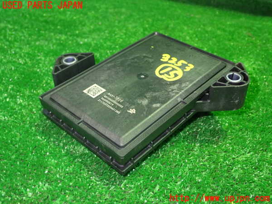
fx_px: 322
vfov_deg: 35.1
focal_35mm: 41
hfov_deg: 45.8
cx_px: 136
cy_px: 102
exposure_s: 1/20
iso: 800
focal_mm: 7.31
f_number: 2.8
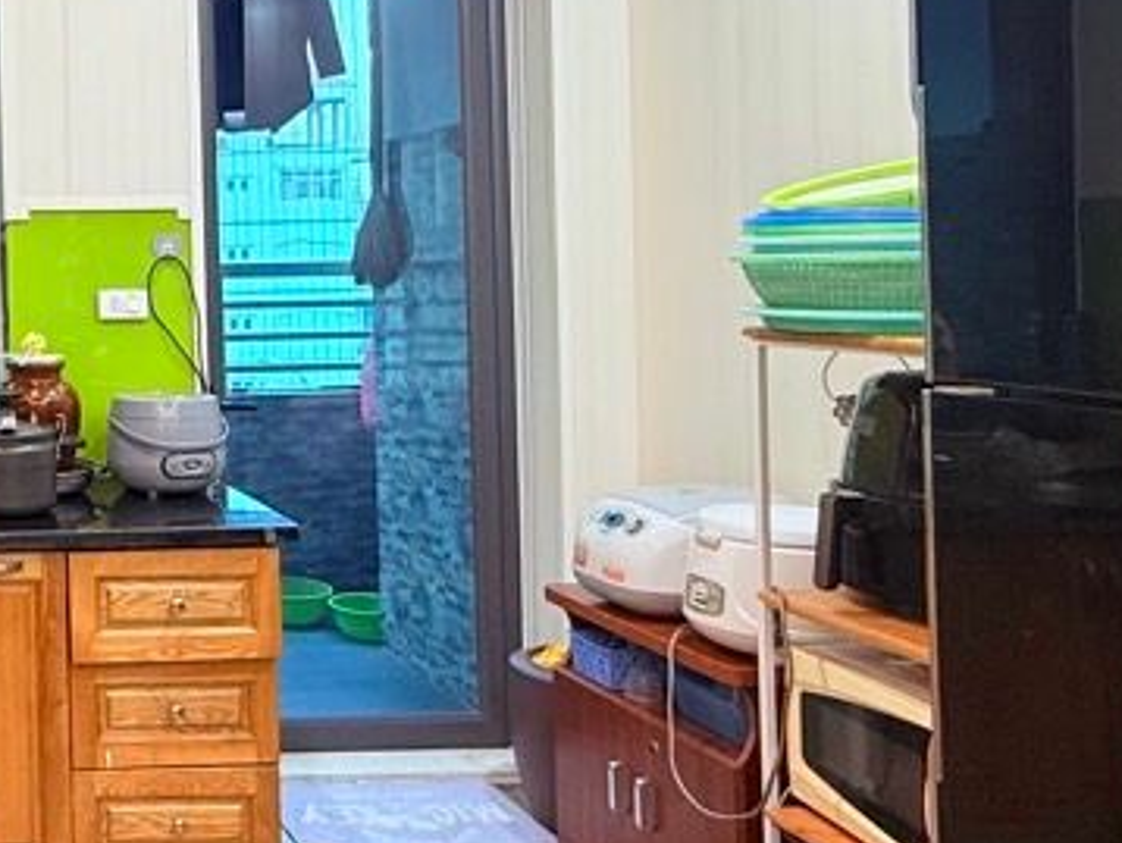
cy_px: 257
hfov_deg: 38.0
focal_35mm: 40
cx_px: -144
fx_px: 1297
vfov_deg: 35.5
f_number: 2.2
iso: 160
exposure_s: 1/50
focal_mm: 2.22
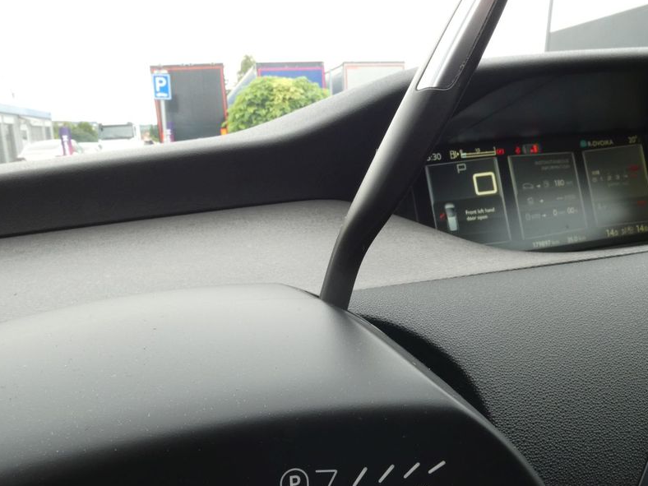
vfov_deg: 53.0
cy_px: 266
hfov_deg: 67.3
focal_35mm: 26
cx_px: 322
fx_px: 487
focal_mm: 3.6
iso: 160
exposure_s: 1/60
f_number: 5.6
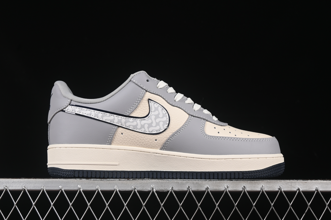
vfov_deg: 18.2
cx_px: 166
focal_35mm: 75
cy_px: 110
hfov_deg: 27.0
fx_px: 690
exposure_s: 1/80
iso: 160
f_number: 8
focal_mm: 50
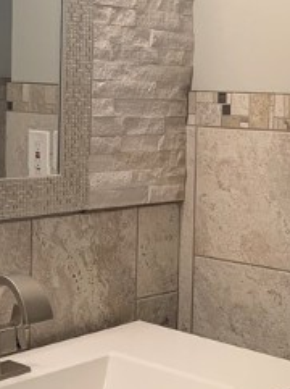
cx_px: 192
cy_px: 152
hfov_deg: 17.7
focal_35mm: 83
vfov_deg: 23.5
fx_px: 930
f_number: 1.8
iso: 50
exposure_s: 1/60
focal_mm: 4.25
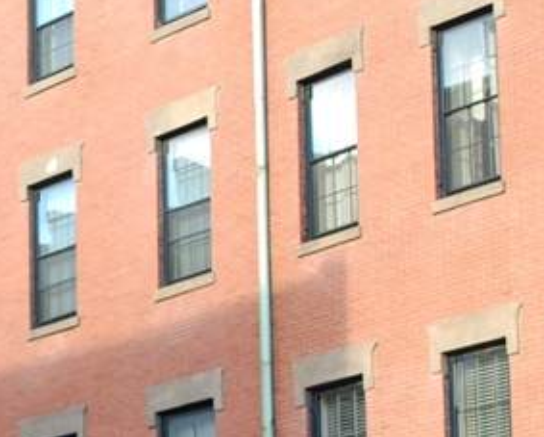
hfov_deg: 11.5
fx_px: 2627
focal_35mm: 163
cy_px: 491
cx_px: -194
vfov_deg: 9.4
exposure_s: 1/125
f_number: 5
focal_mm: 32
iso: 200
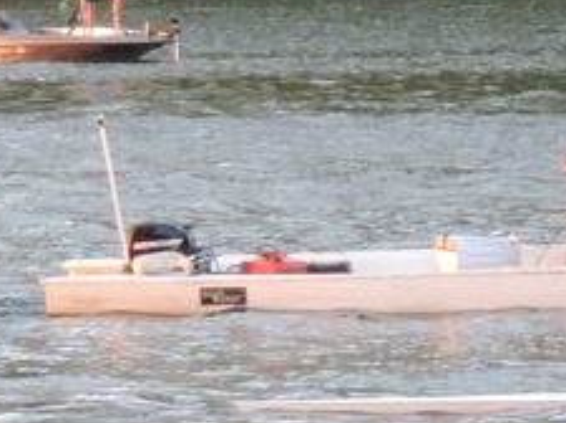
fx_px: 9305
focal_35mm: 570
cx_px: 609
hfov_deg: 3.5
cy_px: 91
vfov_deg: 2.6
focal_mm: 17.8
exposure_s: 1/50
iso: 400
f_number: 4.1
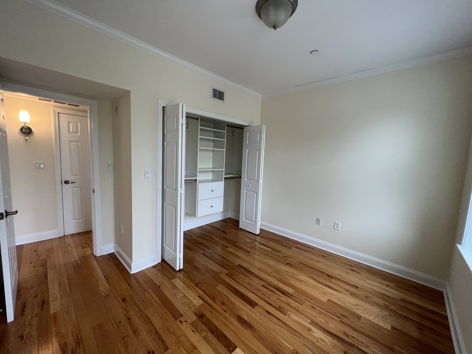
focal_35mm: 13
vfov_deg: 89.9
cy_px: 177
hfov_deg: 106.2
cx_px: 236
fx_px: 177
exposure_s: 1/120
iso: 100
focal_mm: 1.57
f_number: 1.8
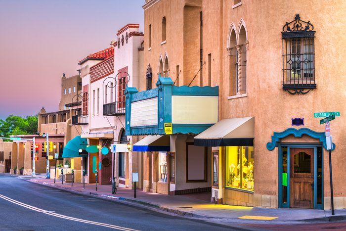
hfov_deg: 22.6
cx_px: 173
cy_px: 116
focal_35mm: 90
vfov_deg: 15.2
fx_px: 865
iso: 64
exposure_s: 2
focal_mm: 90
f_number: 8
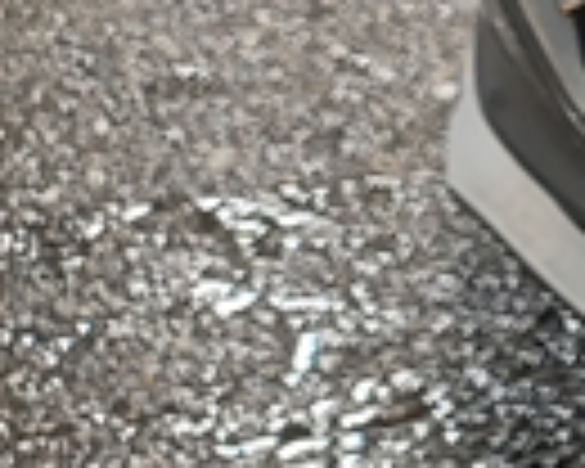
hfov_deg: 7.4
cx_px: 2290
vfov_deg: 7.7
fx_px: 3324
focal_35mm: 192
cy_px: -446
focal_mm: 7
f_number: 1.8
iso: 64
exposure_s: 1/120
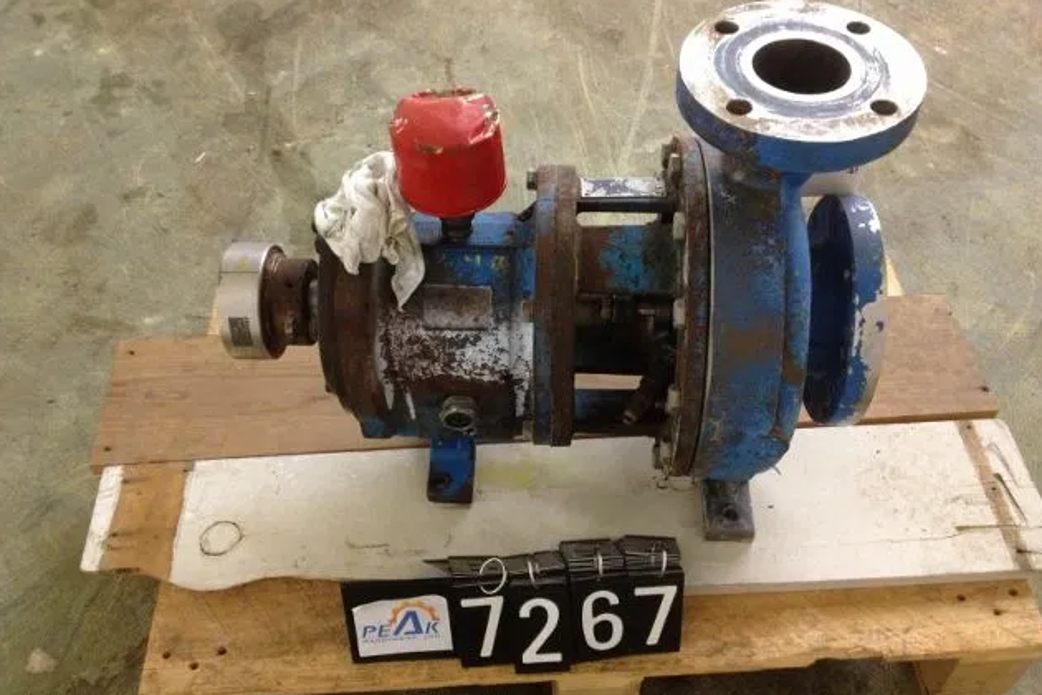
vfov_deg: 35.9
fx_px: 1071
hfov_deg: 51.9
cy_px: 356
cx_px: 523
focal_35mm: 37
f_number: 2.4
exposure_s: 1/20
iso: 320
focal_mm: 4.28
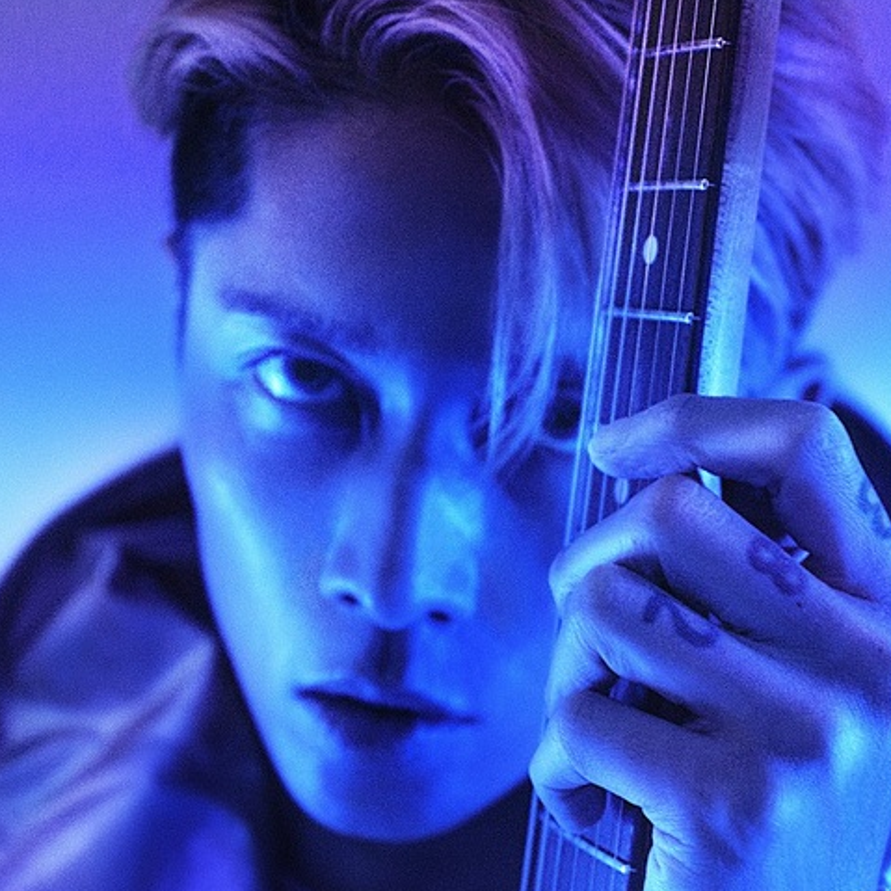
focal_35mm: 72
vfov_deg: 24.0
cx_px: 653
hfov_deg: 23.8
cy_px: 480
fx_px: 2097
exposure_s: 1/125
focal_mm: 70
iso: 3200
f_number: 5.6
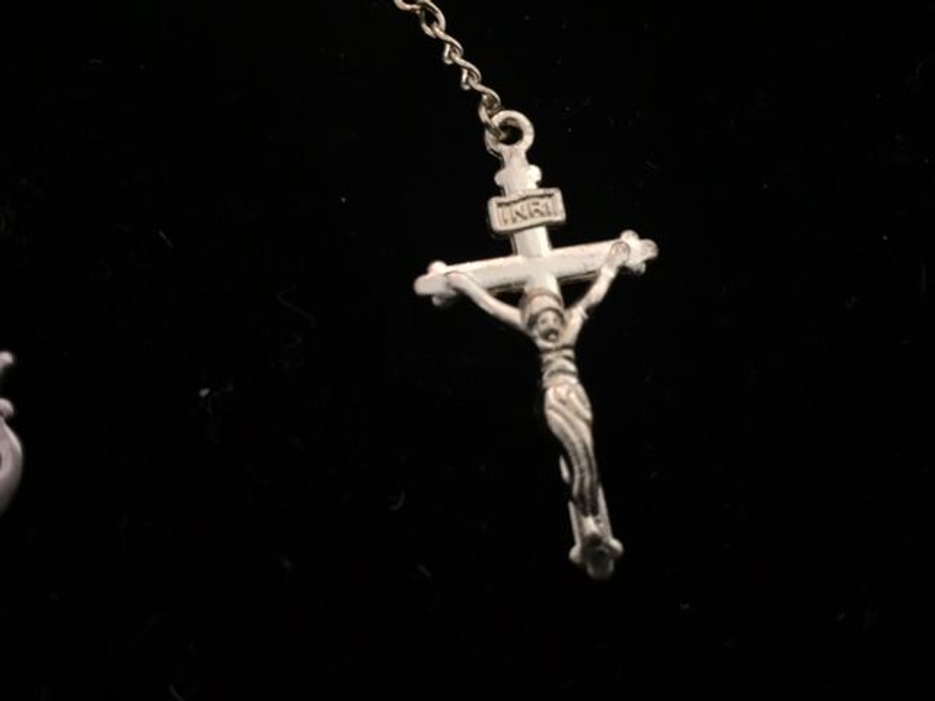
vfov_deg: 48.2
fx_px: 783
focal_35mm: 29
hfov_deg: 61.7
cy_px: 350
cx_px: 468
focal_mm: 4.15
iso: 125
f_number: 2.2
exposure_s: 1/33
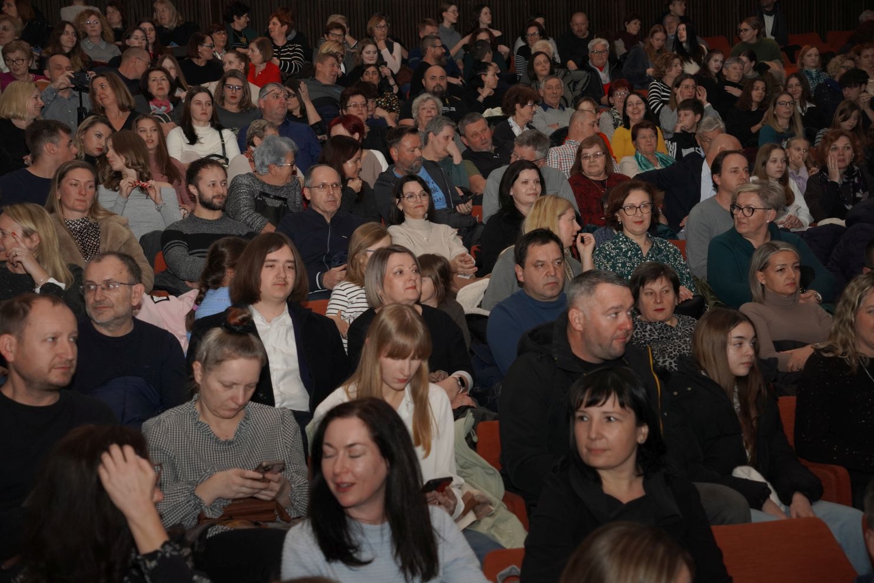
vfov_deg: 25.9
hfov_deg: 38.1
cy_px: 292
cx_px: 437
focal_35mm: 52
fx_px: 1267
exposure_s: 1/160
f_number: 3.5
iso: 500
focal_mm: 34.8
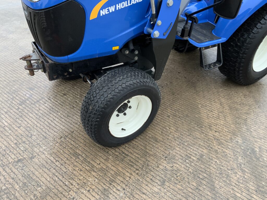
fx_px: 224
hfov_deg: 61.7
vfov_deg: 48.2
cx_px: 134
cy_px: 100
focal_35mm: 29
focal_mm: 3
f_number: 1.8
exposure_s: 1/122
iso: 50
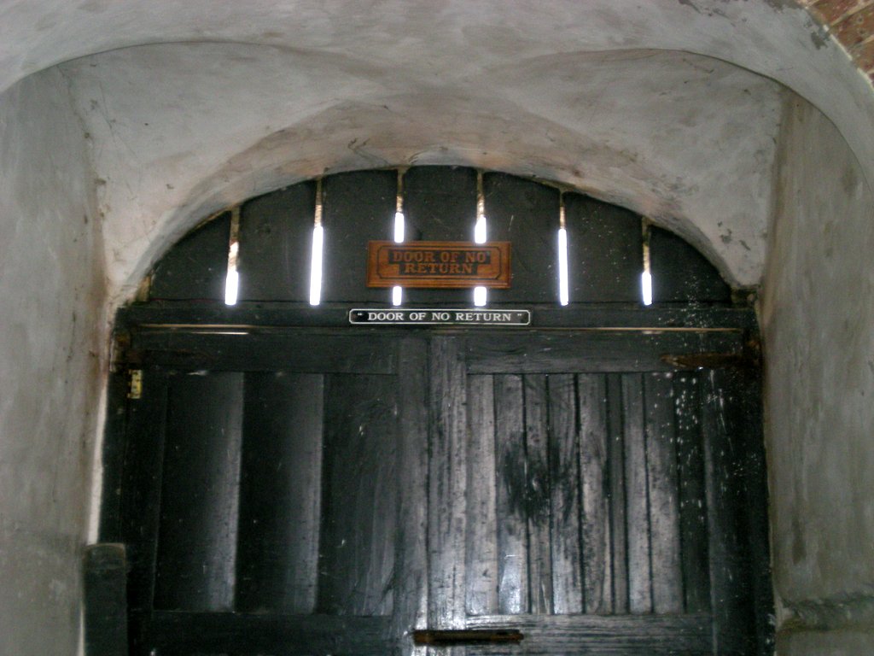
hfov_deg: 34.3
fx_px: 1414
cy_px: 328
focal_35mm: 56
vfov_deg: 26.1
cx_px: 437
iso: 269
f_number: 3.9
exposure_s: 1/60
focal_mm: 9.3
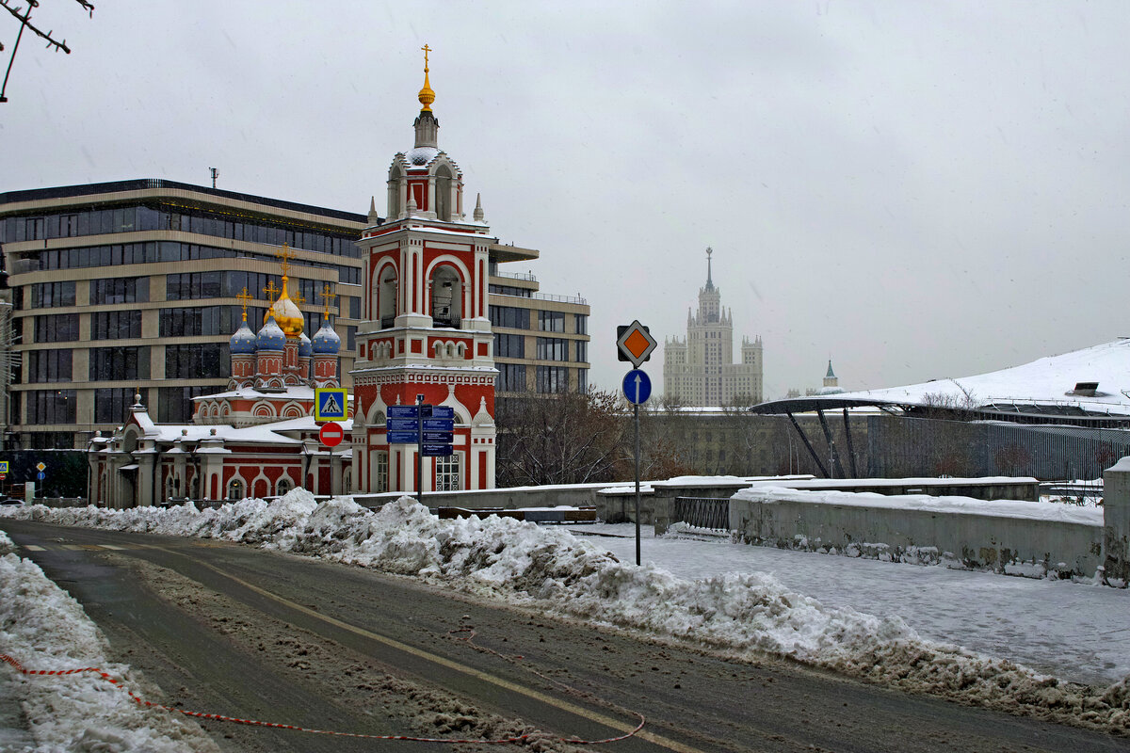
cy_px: 376
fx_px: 1318
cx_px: 565
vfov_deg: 31.9
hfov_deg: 46.4
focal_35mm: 42
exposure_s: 1/60
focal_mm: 28
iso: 100
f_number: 8
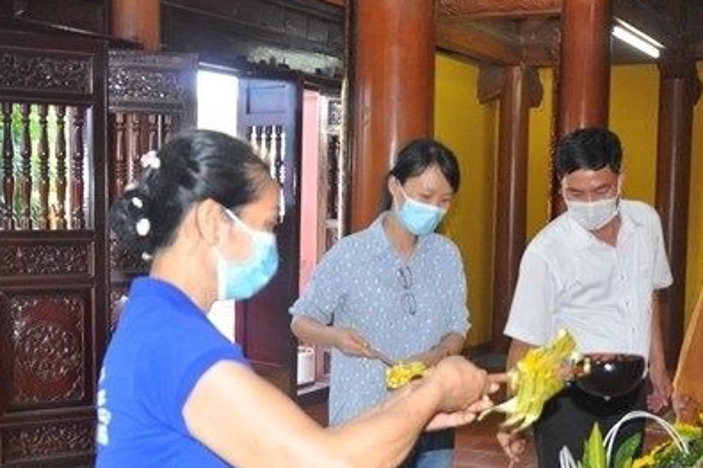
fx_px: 1012
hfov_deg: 38.3
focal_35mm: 52
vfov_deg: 25.9
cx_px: 383
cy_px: 317
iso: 1250
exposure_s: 1/80
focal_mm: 21
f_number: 4.5
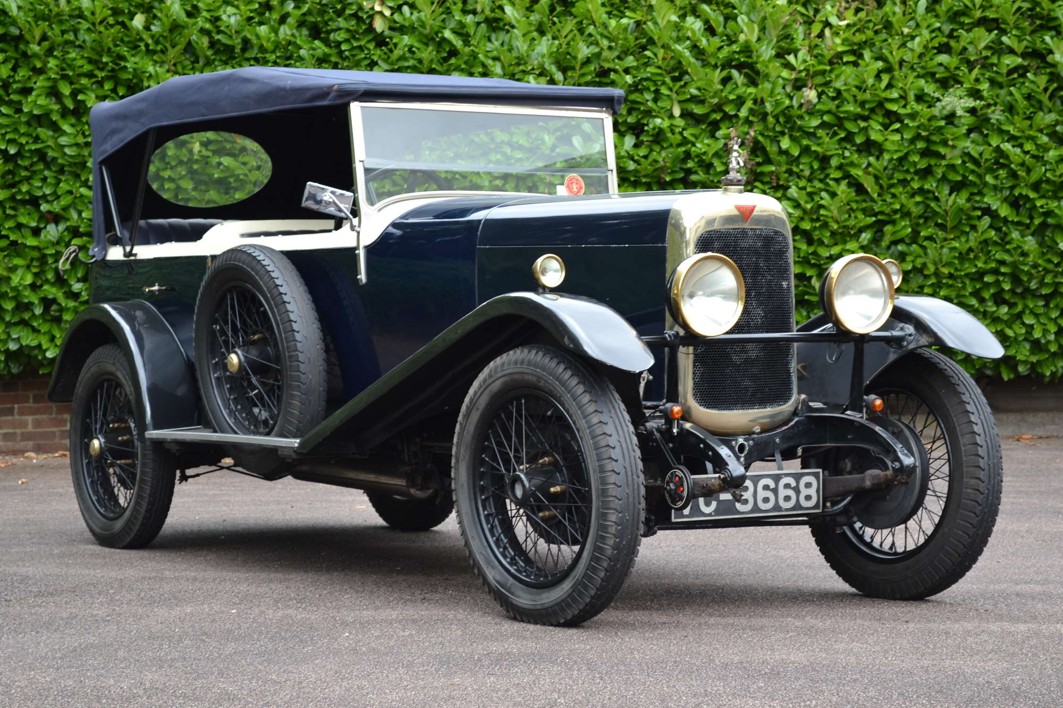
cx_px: 532
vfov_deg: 16.6
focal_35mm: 82
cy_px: 354
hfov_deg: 24.6
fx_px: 2436
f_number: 5.6
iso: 400
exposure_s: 1/80
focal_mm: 55
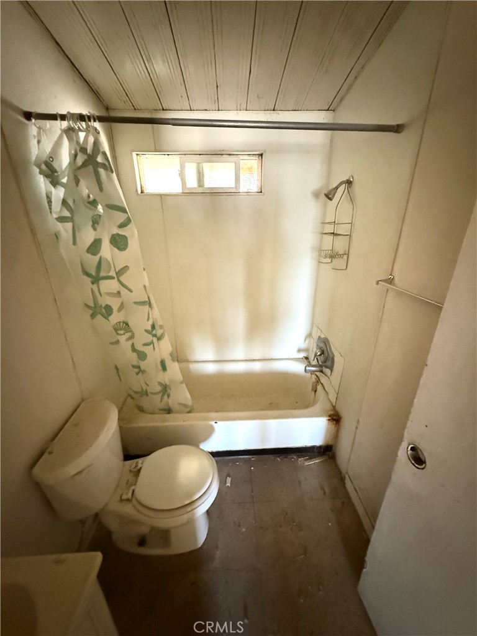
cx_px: 238
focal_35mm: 14
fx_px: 257
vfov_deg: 102.1
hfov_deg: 85.7
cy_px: 318
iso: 1600
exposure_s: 1/49
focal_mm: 2.22
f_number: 2.2
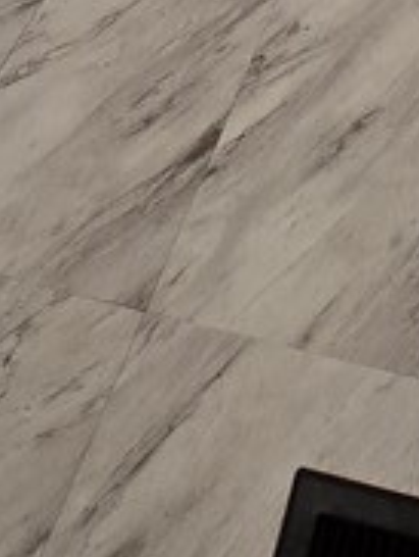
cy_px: -811
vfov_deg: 14.7
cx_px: 434
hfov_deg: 19.5
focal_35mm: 73
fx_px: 1175
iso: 100
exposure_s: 1/60
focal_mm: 2.2
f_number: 2.2
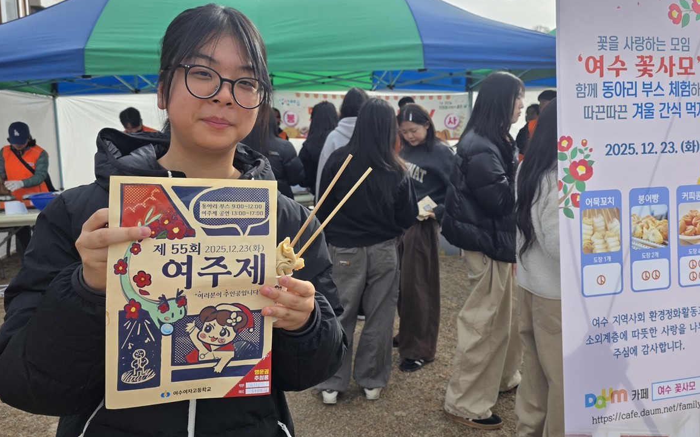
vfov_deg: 45.9
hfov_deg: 68.4
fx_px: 515
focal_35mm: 27
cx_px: 357
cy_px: 191
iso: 80
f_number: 1.7
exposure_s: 1/7944
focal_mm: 6.3
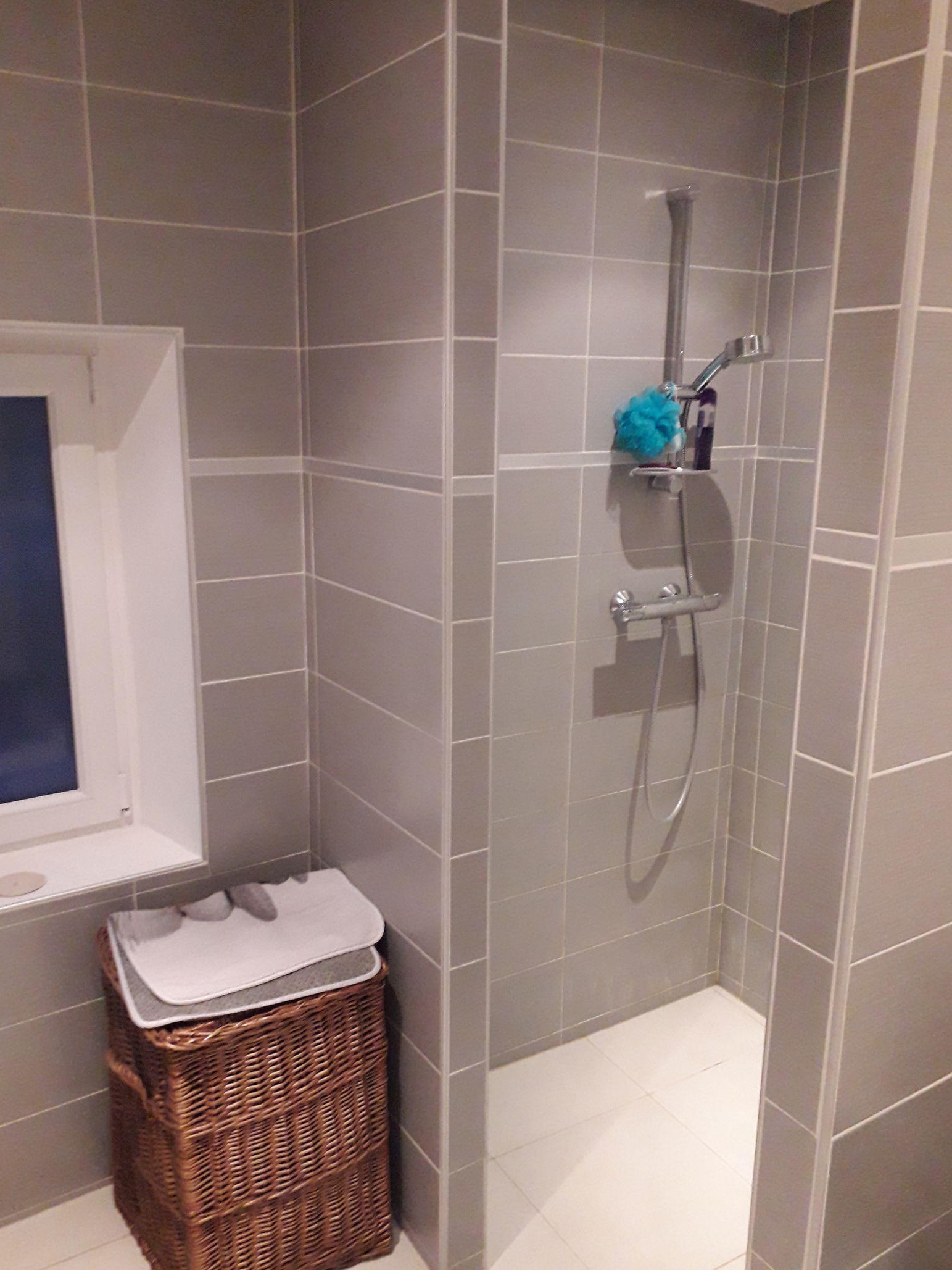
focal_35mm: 28
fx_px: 1027
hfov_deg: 49.7
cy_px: 634
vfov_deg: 63.4
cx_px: 471
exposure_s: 1/25
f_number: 1.9
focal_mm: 3.6
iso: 320
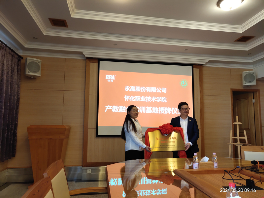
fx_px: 229
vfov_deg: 46.8
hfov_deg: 60.0
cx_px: 132
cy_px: 99
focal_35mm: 30
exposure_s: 1/50
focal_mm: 4.35
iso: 227
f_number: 1.8
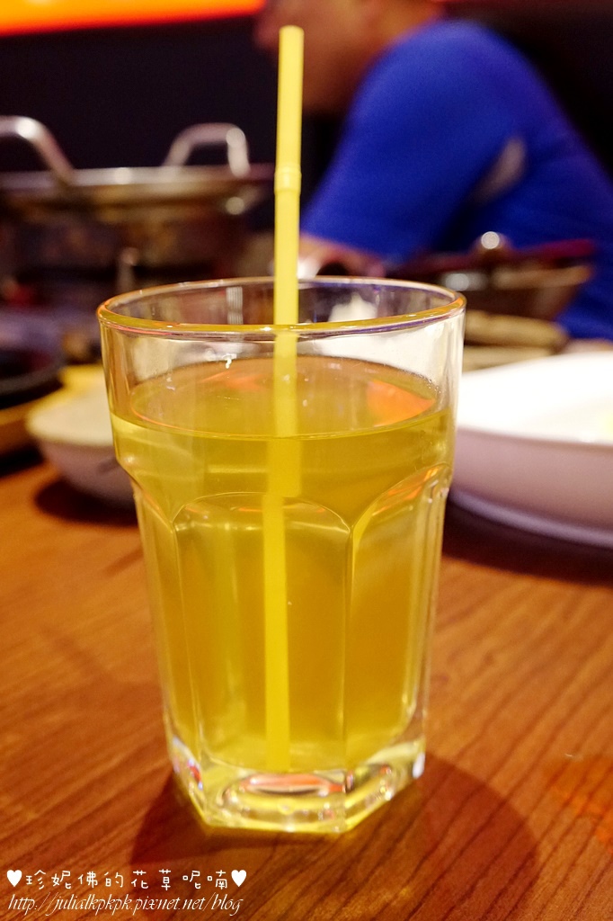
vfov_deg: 55.1
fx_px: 882
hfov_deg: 38.3
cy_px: 460
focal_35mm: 34
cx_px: 306
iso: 1600
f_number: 4
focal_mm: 23
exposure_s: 1/25
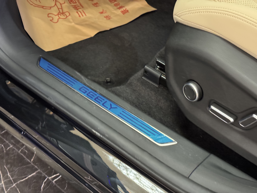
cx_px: 128
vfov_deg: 30.3
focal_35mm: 48
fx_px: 356
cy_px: 96
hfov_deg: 39.7
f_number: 1.78
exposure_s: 1/24
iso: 640
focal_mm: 6.76
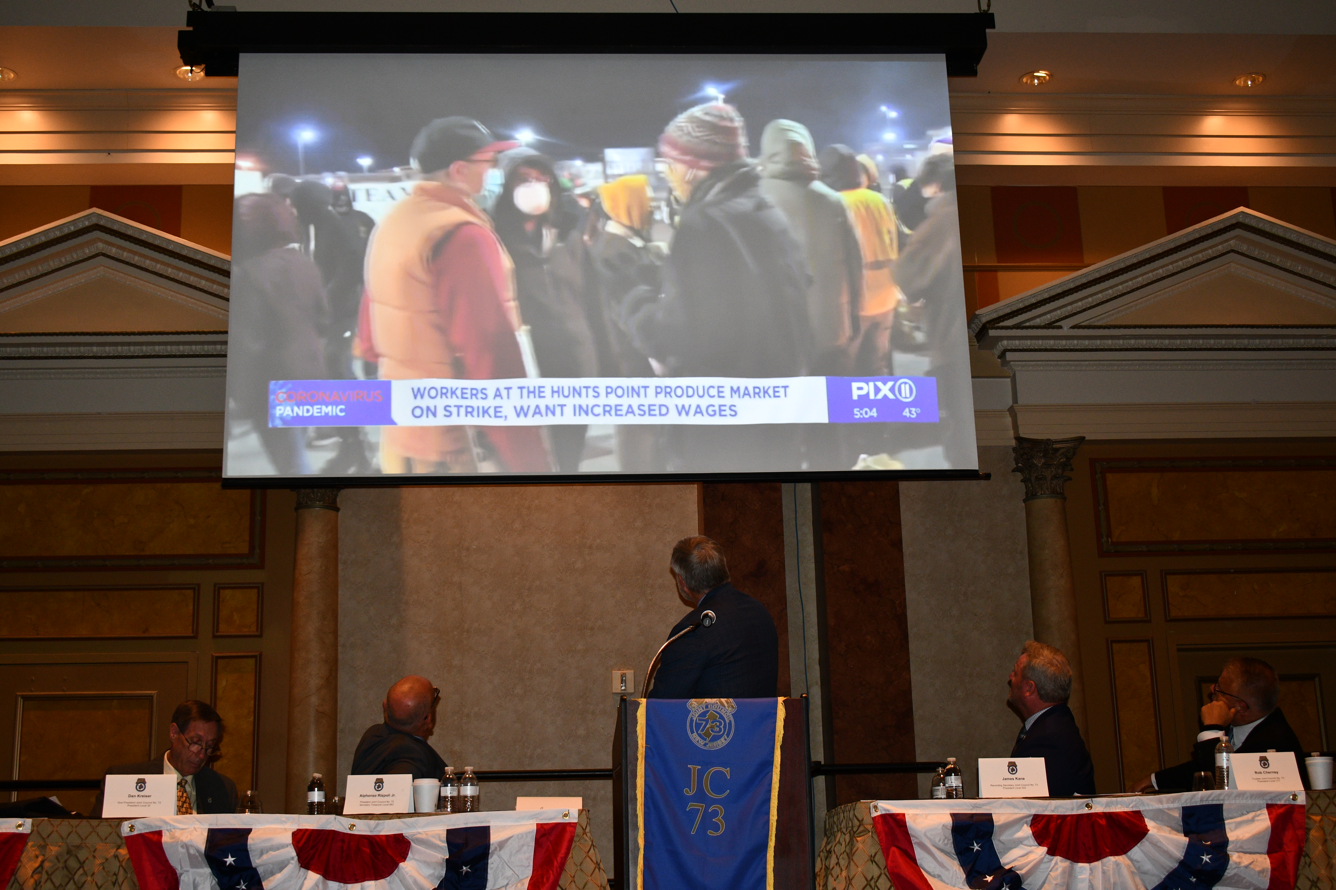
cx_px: 668
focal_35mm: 46
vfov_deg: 29.2
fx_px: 1707
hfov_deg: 42.7
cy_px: 445
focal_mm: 31
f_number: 4.2
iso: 560
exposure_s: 1/60
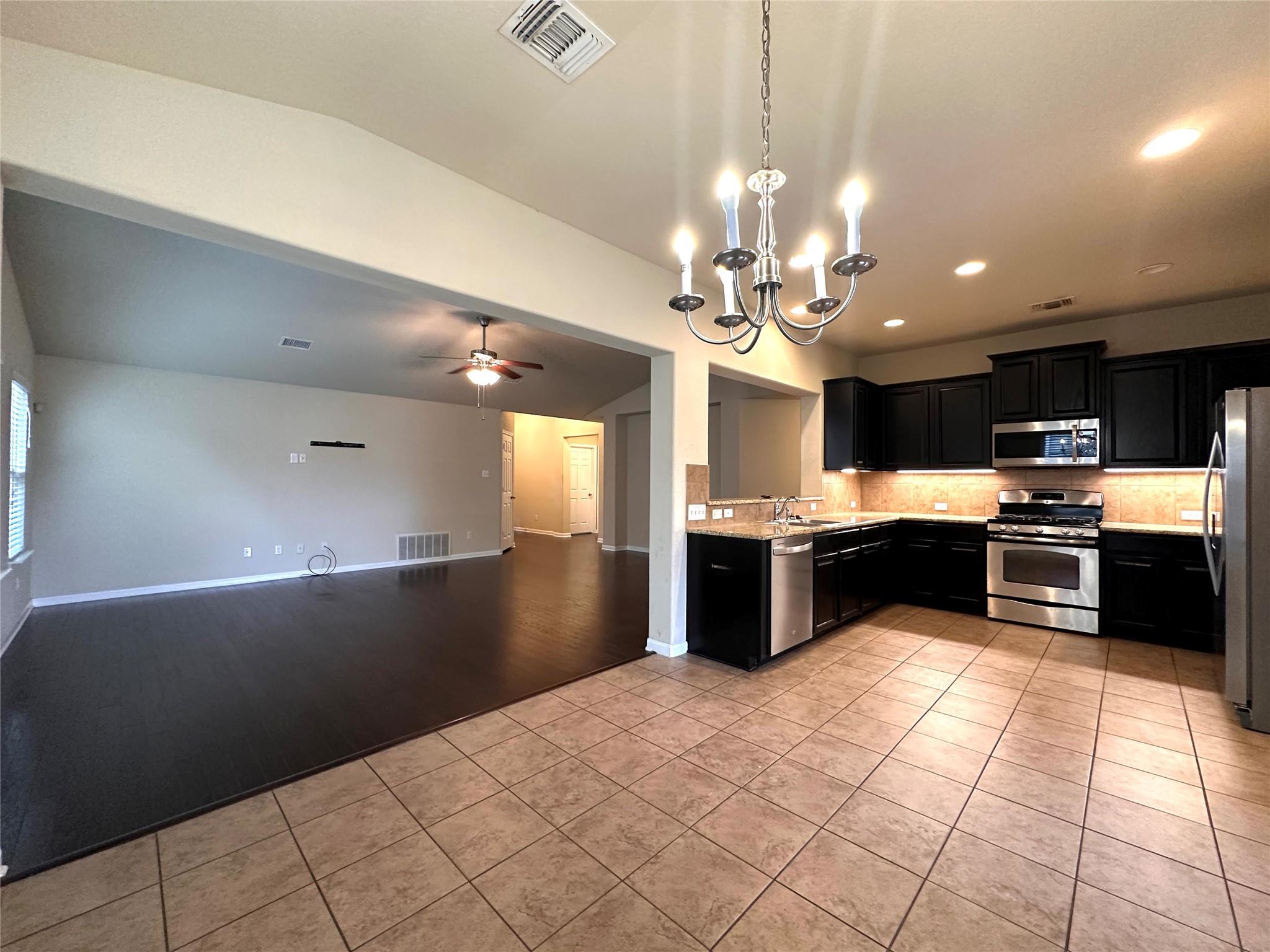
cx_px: 635
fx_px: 514
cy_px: 476
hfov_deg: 102.1
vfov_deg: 85.7
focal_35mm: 14
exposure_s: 1/60
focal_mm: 2.22
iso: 320
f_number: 2.2
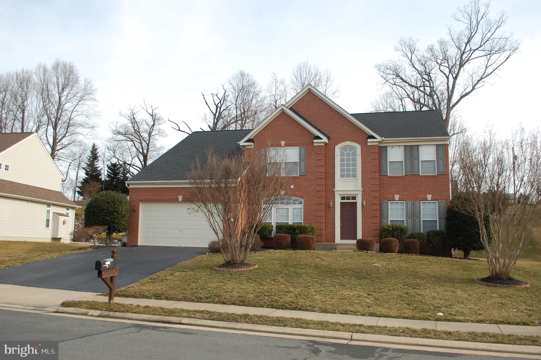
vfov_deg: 43.5
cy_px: 180
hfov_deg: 62.0
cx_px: 270
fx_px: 450
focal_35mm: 30
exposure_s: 1/500
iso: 220
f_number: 5.6
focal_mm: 20
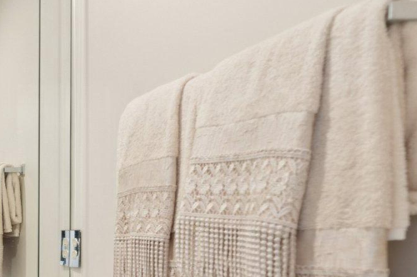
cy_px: 234
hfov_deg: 31.6
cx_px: -157
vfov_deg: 30.2
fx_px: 498
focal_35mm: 43
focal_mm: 14
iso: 400
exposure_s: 1/13
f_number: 8
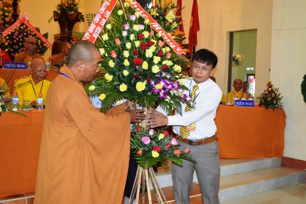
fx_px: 370
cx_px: 153
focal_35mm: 44
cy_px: 102
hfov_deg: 45.0
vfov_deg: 30.8
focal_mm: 29
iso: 1800
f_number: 4.5
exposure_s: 1/60
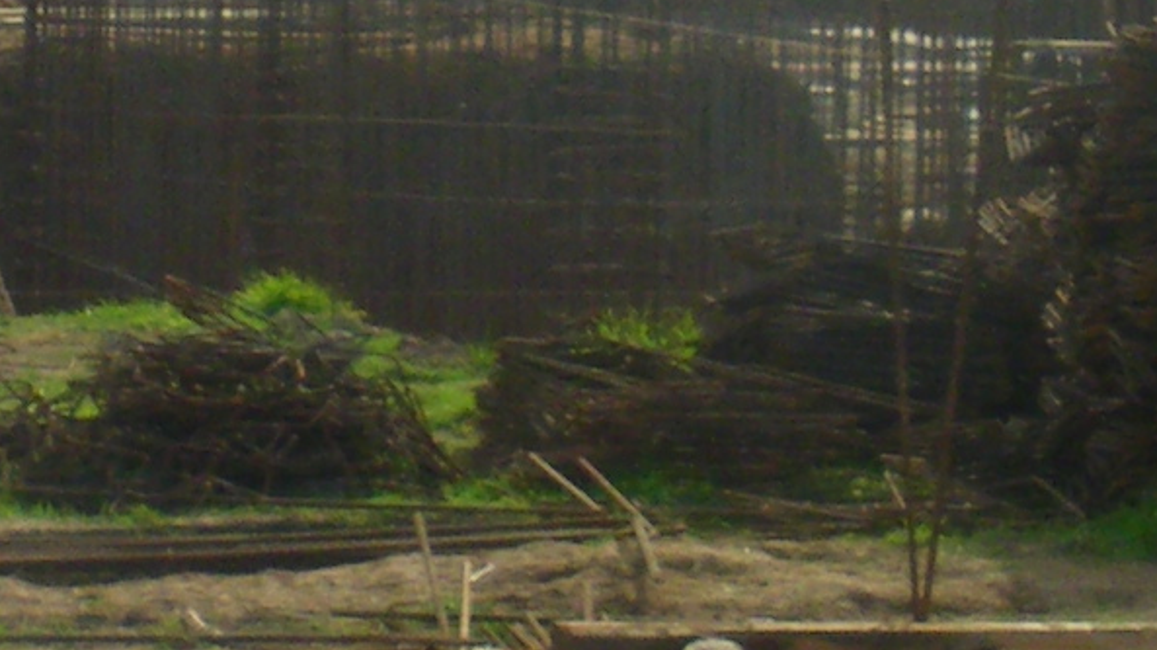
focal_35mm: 216
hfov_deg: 9.9
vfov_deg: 5.6
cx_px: -158
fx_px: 6624
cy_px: 141
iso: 100
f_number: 5.4
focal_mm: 6.3
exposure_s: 1/320
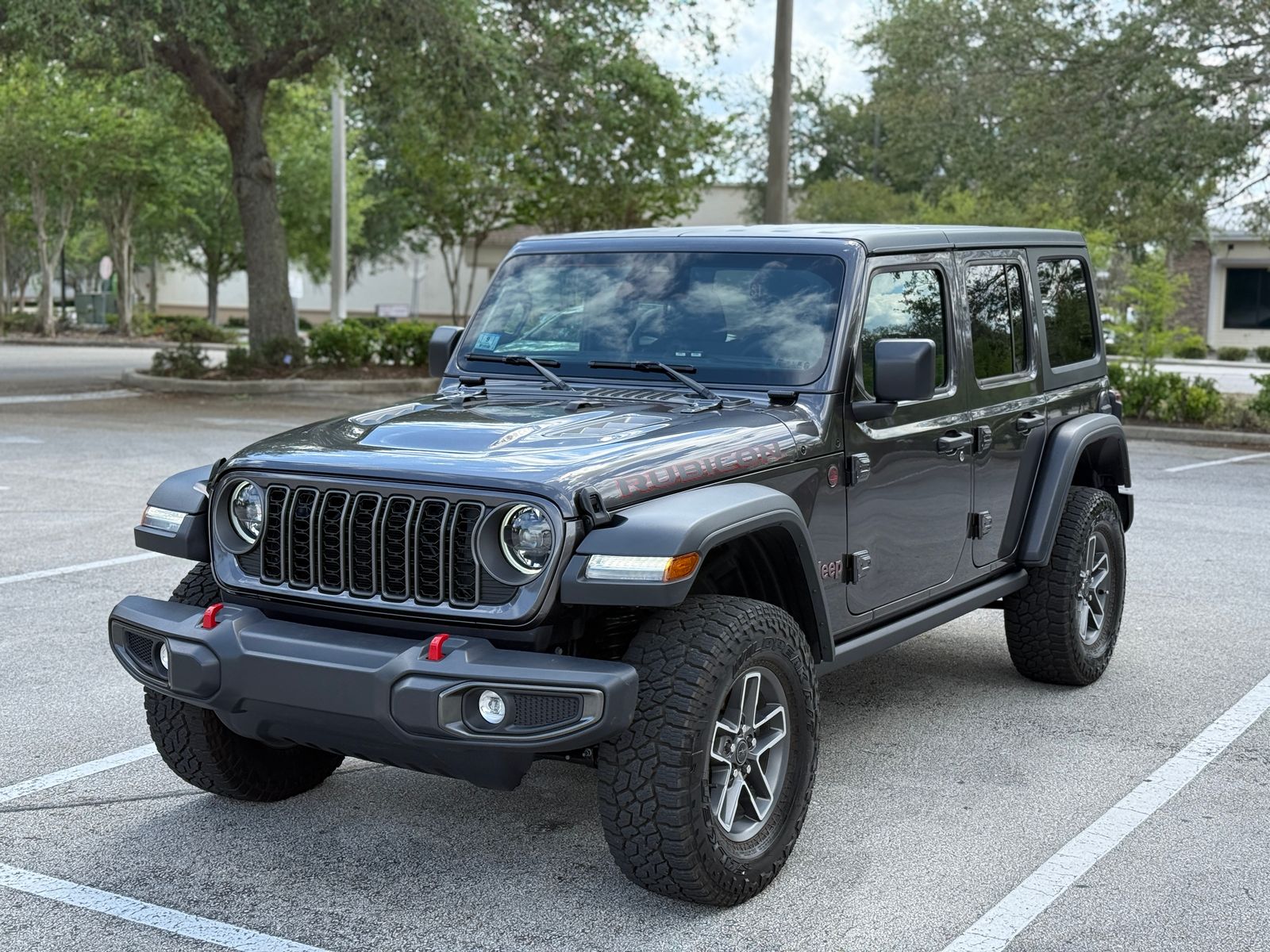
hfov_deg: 39.7
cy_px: 476
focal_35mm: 48
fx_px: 1761
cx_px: 635
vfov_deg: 30.3
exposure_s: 1/1264
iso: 100
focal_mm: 6.76
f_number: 1.78
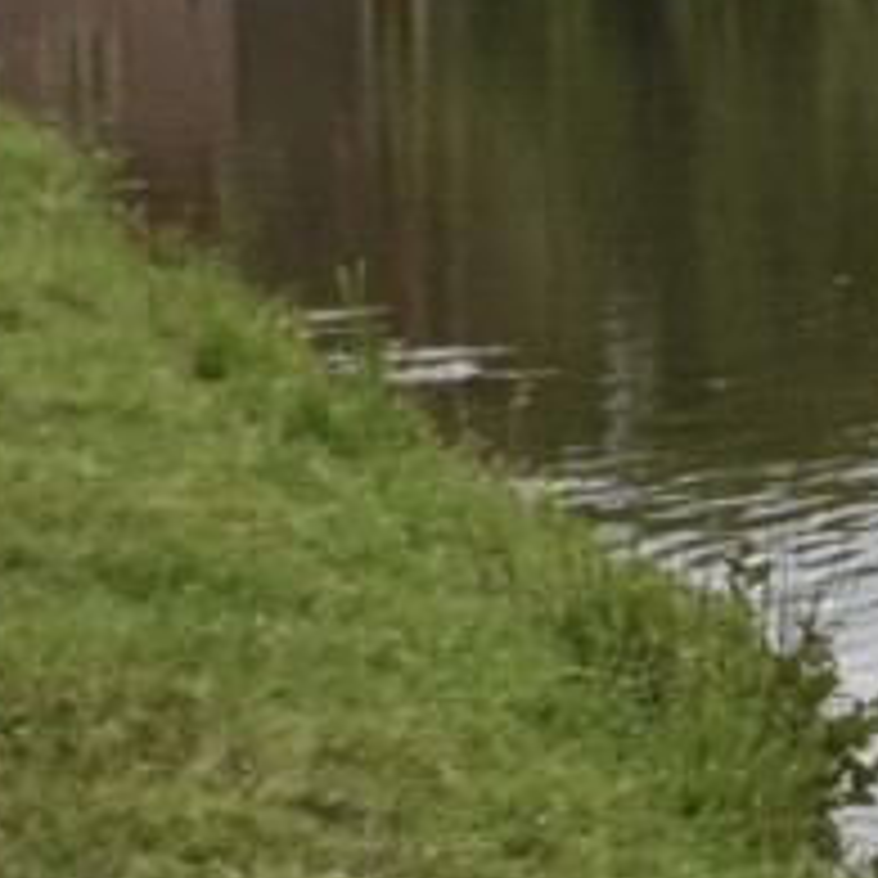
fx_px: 3946
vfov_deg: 12.2
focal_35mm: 138
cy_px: -365
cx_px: 2787
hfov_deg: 9.4
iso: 200
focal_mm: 13
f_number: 9
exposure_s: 1/320
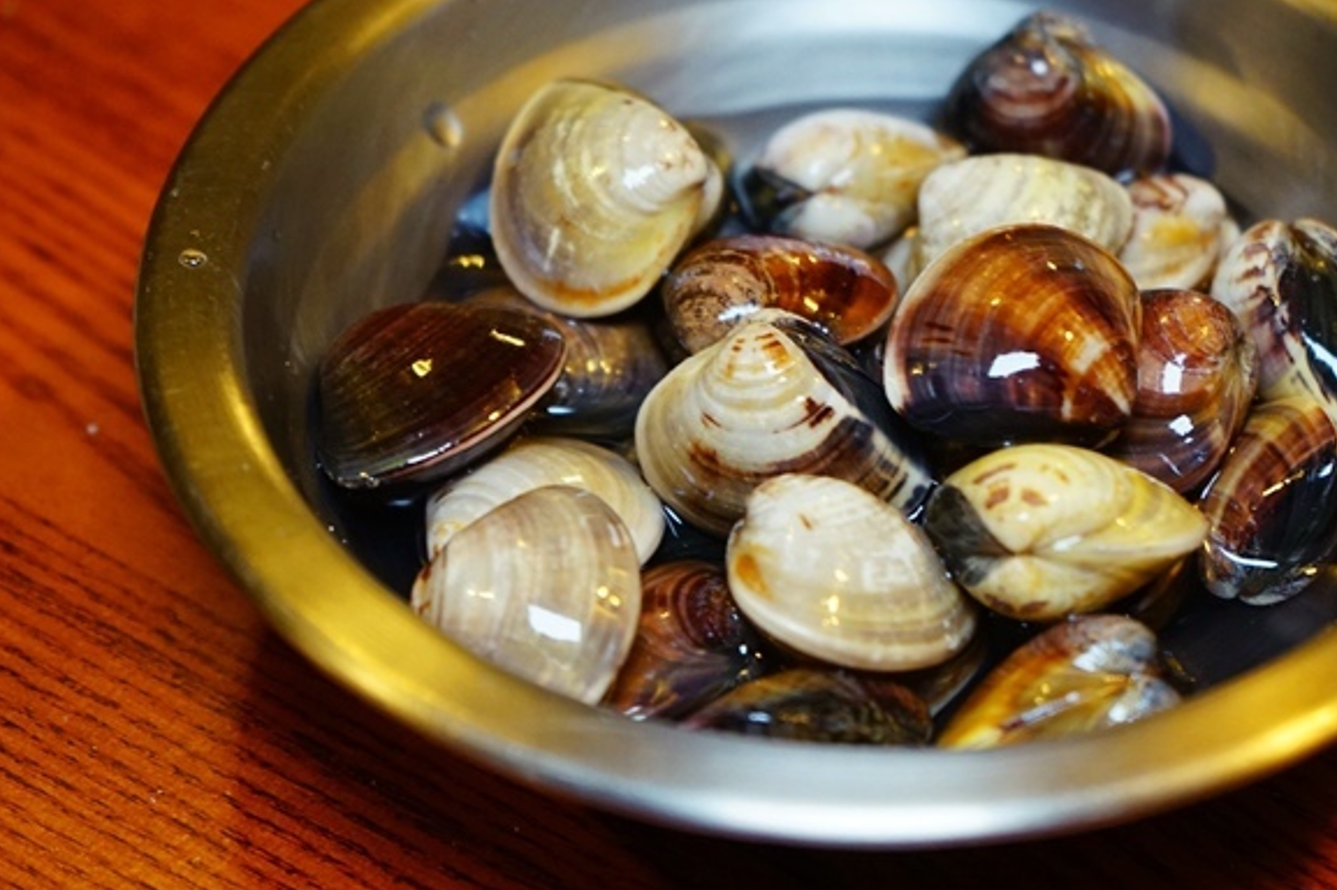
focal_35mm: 86
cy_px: 319
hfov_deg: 23.6
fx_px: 3192
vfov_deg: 15.8
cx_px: 820
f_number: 5.6
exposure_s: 1/80
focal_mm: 62
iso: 2000
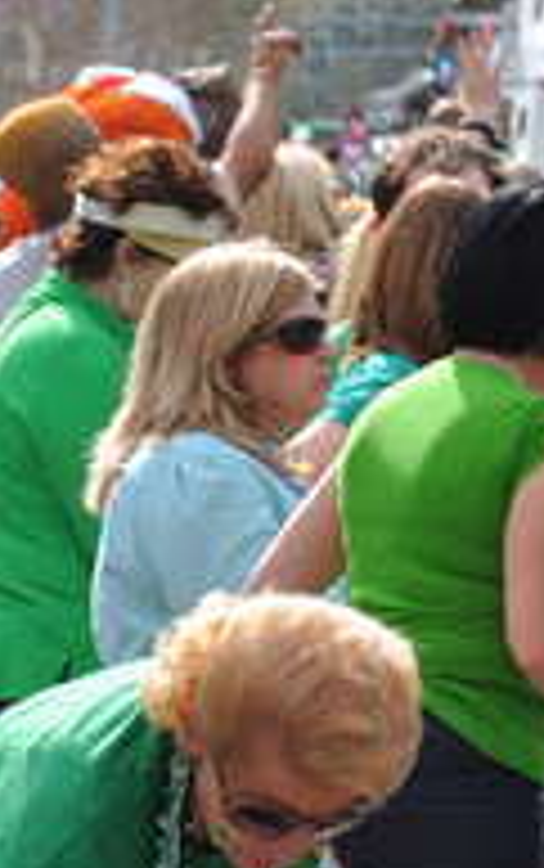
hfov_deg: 2.9
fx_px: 10461
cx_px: 1717
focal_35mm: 442
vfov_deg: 4.7
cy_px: -70
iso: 200
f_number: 6.3
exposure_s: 1/640
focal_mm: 70
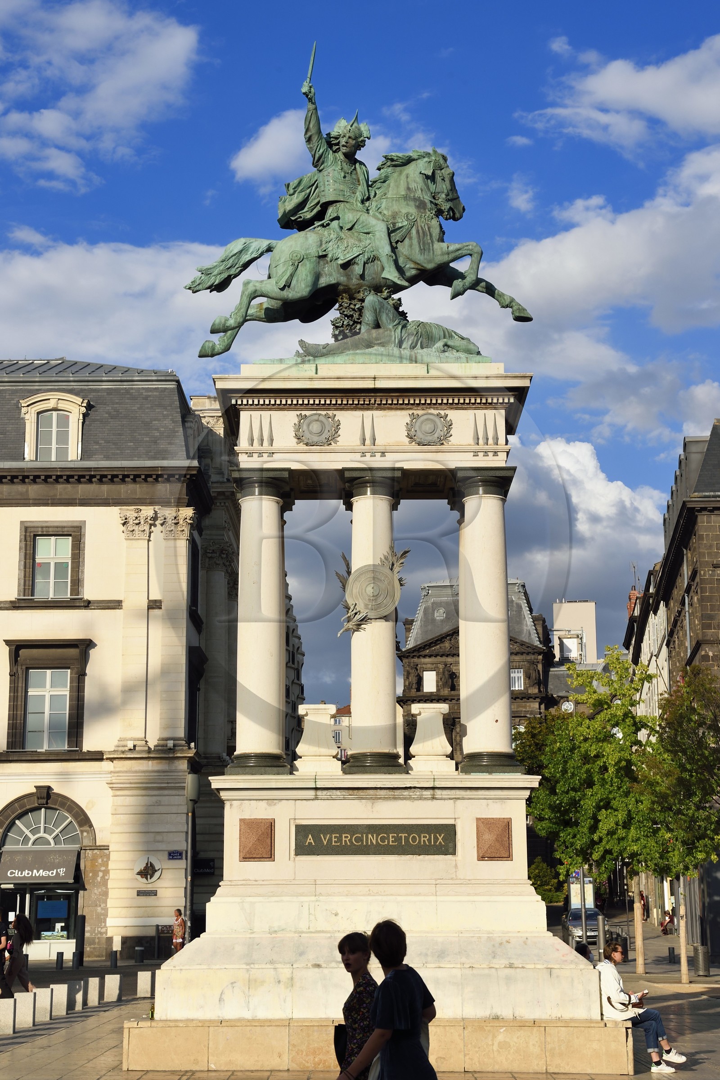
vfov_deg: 34.5
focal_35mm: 58
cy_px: 540
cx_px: 360
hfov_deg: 23.4
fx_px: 1740
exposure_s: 1/250
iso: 200
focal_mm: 58
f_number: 11
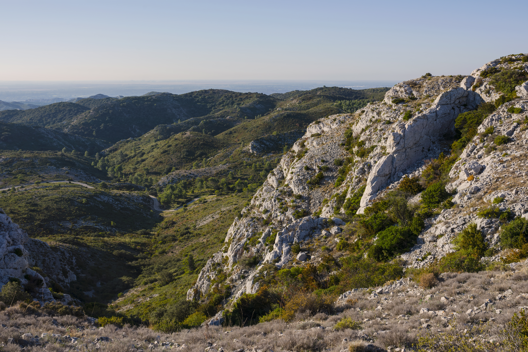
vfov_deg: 37.9
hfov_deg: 54.4
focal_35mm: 35
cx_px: 264
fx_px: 513
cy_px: 176
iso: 100
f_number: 10
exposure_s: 1/250
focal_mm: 35
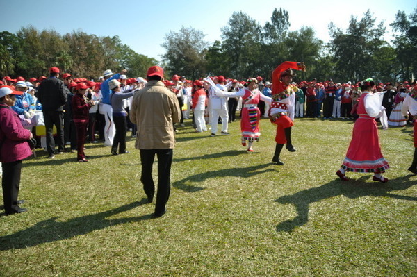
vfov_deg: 47.9
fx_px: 312
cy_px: 138
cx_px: 208
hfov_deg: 67.4
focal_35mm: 27
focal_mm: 18
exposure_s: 1/800
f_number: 3.5
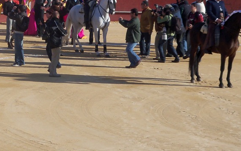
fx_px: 1235
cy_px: 13
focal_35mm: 188
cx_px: 33
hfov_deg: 11.1
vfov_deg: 7.0
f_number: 5.1
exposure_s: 1/500
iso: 100
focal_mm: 17.4
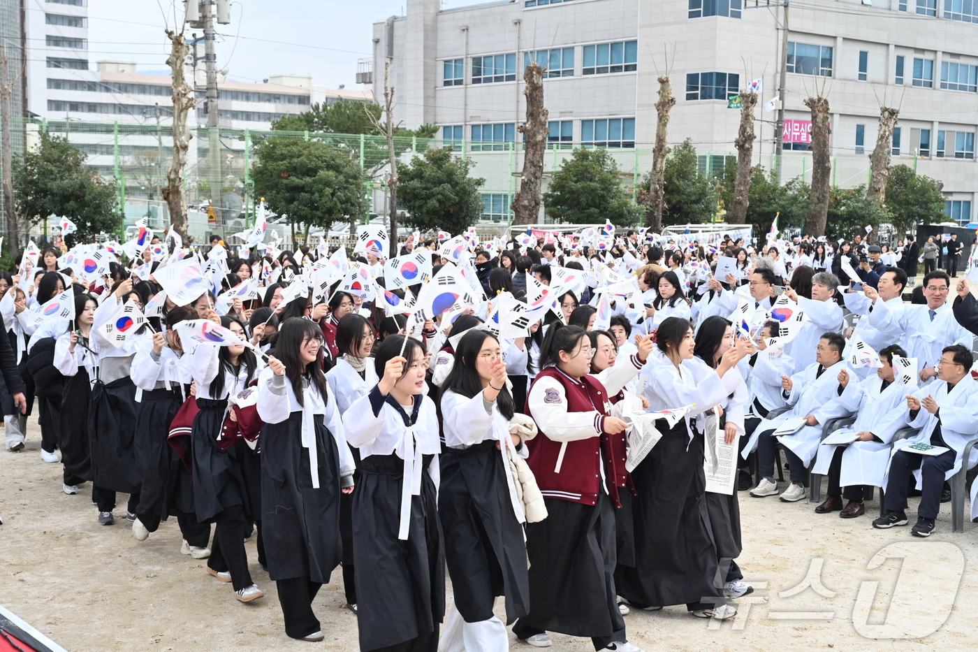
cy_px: 326
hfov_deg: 42.7
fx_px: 1249
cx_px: 489
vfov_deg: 29.2
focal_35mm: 46
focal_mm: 46
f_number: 5.6
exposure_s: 1/320
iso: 250
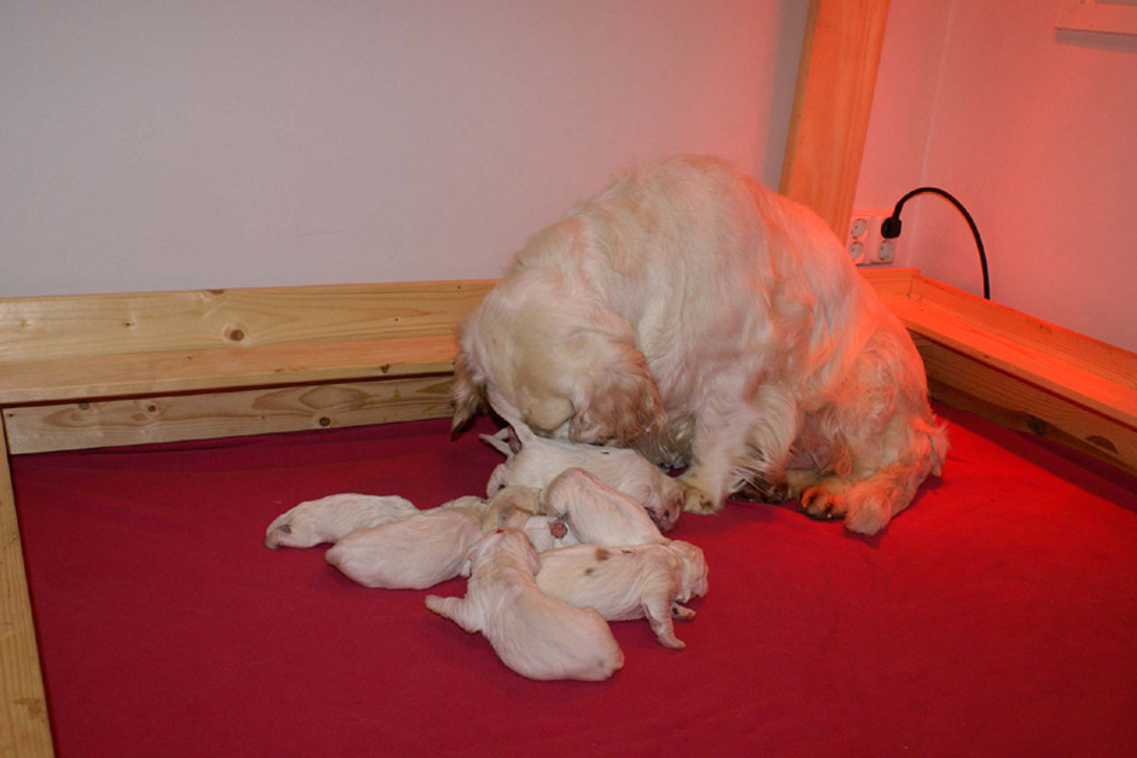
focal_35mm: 36
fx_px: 1137
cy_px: 379
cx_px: 568
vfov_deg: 36.9
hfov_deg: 53.1
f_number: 5.6
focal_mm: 24
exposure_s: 1/60
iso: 400
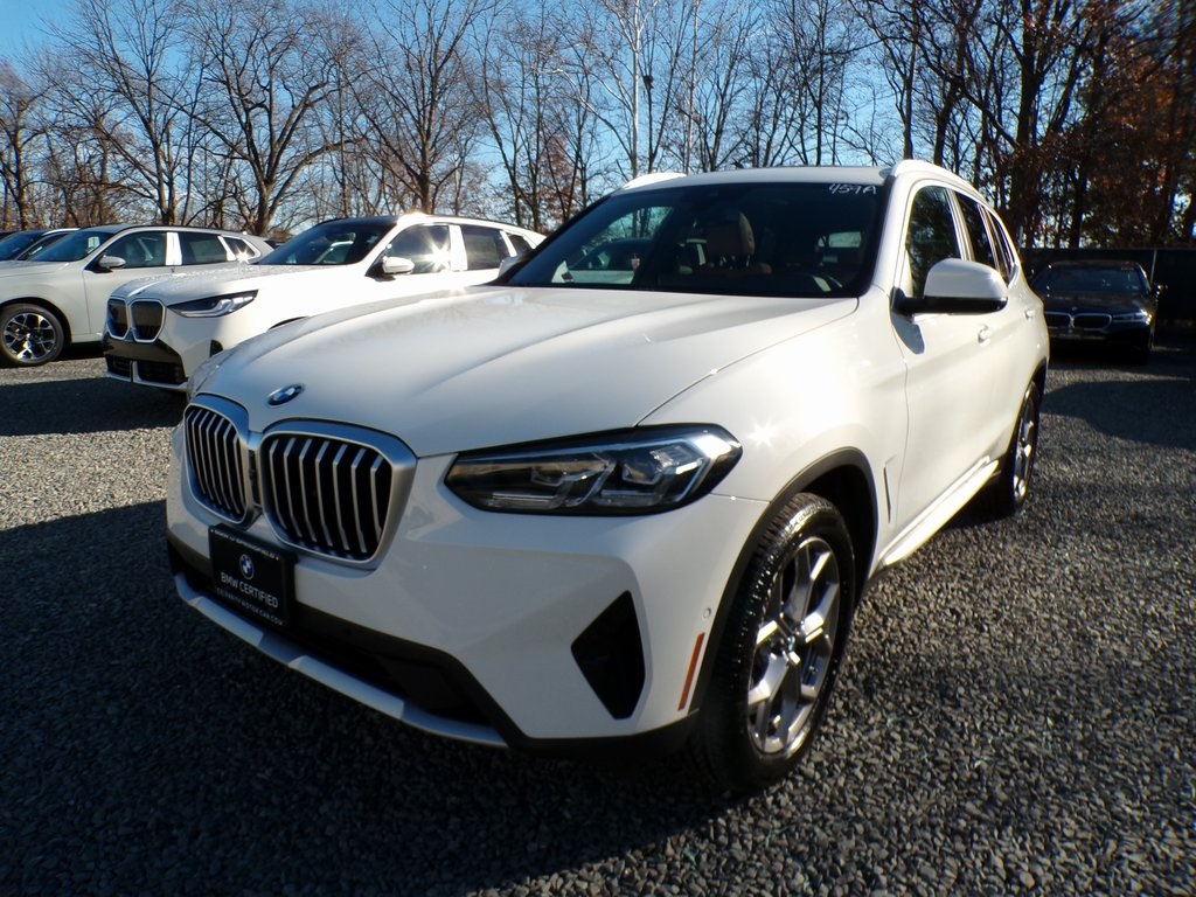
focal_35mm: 24
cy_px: 448
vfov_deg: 56.8
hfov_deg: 71.6
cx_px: 598
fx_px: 829
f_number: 4.4
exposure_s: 1/550
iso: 100
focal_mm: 4.3
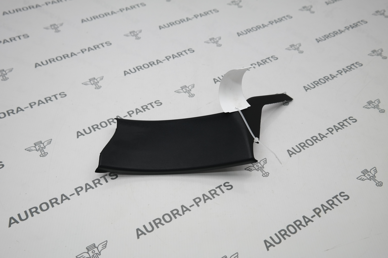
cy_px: 129
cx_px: 194
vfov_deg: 36.9
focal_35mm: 36
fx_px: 388
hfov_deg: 53.1
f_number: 4
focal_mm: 24
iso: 200
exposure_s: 1/100
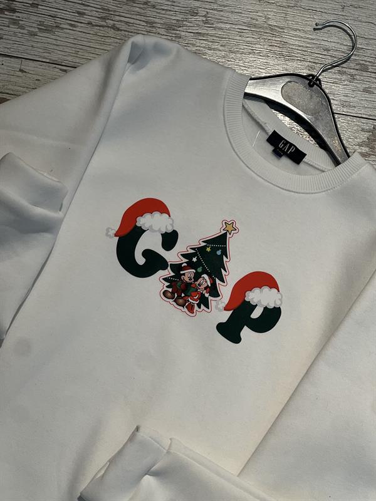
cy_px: 250
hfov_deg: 19.1
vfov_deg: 25.3
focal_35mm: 77
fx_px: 1115
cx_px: 188
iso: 50
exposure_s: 1/100
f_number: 2.8
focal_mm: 9
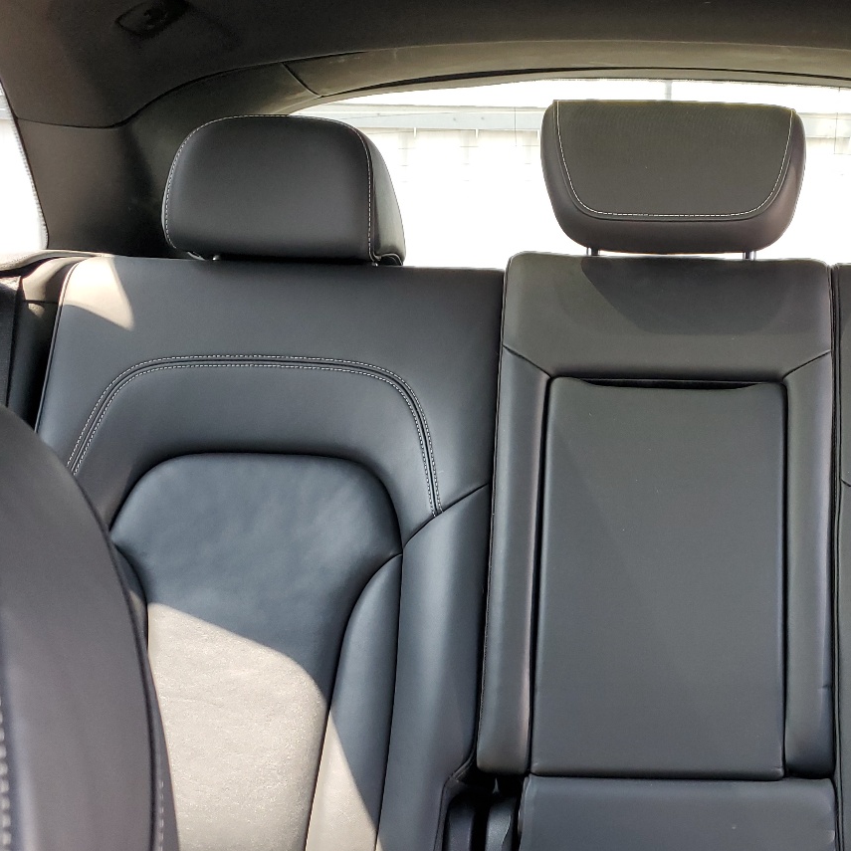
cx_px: 668
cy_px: 518
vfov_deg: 39.0
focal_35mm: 43
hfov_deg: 37.9
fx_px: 1196
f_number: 1.5
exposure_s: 1/120
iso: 67
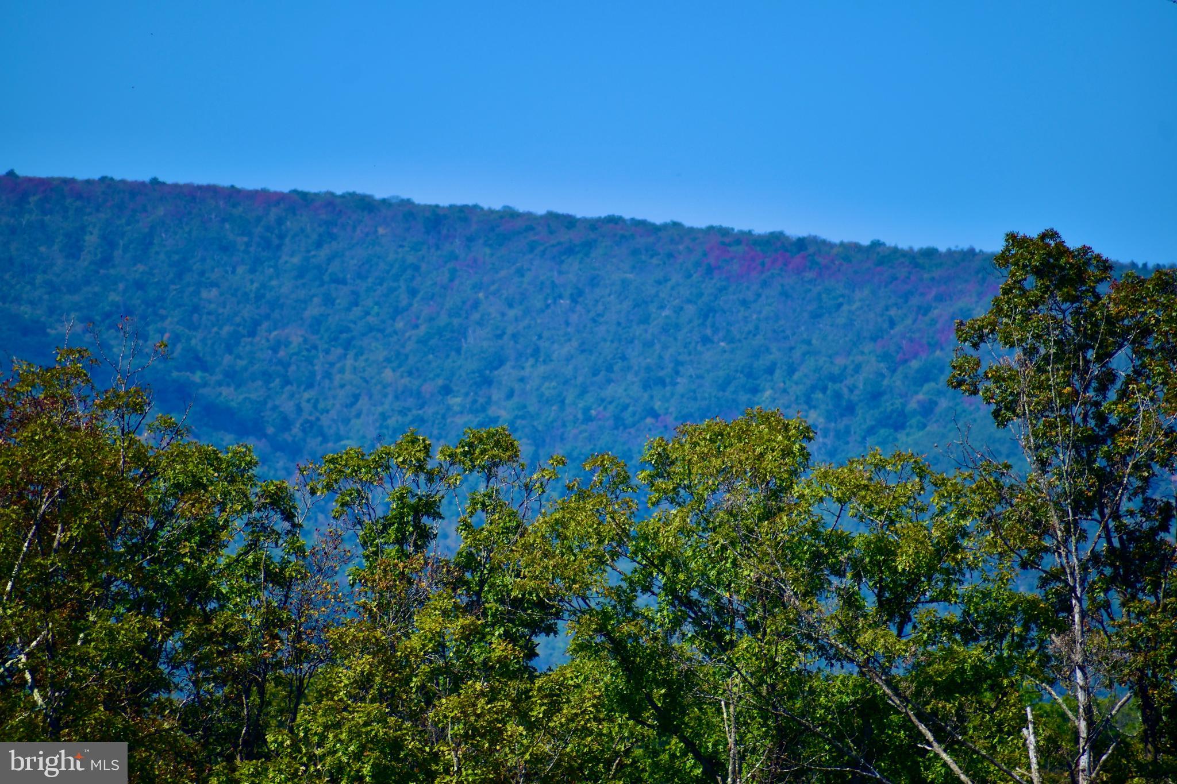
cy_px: 392
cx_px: 588
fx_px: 14710
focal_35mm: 450
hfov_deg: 4.6
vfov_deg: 3.1
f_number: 6.3
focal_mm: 300
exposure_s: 1/500
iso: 110
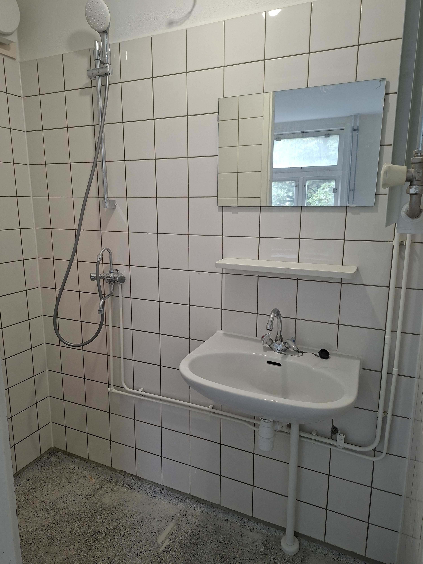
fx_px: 375
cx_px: 212
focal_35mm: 23
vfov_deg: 73.9
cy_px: 282
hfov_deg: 58.9
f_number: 1.8
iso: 250
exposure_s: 1/100
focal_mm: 5.54
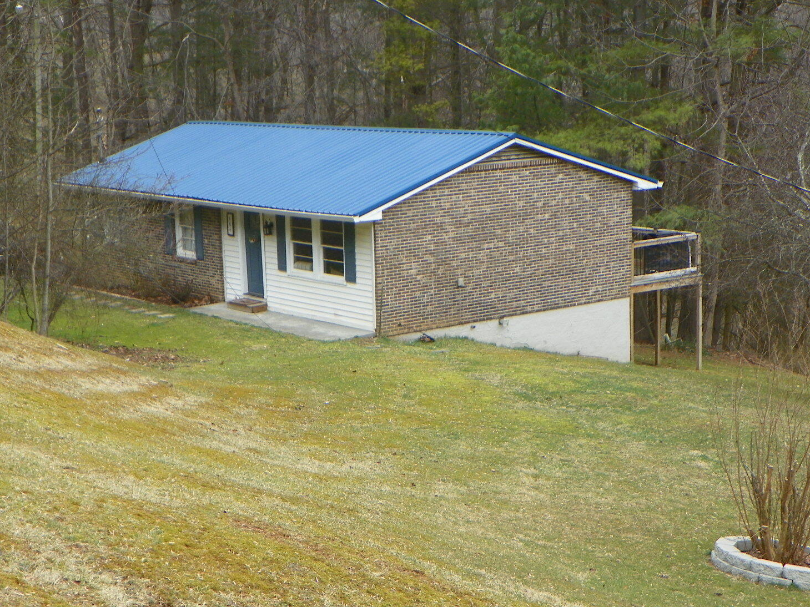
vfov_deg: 20.1
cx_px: 373
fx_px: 1708
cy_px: 391
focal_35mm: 73
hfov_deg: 26.7
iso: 64
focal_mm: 9.2
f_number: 3.5
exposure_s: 1/160
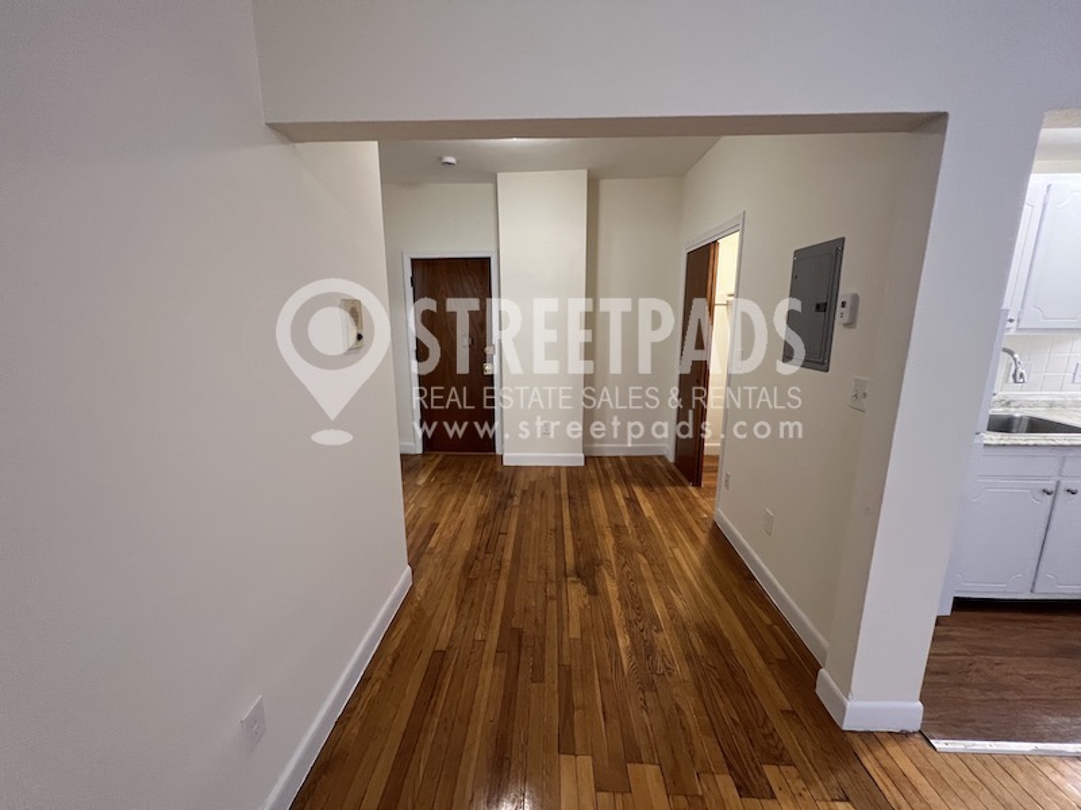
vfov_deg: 89.9
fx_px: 406
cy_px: 405
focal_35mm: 13
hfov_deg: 106.2
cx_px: 540
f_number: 1.8
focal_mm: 1.57
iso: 320
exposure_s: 1/60
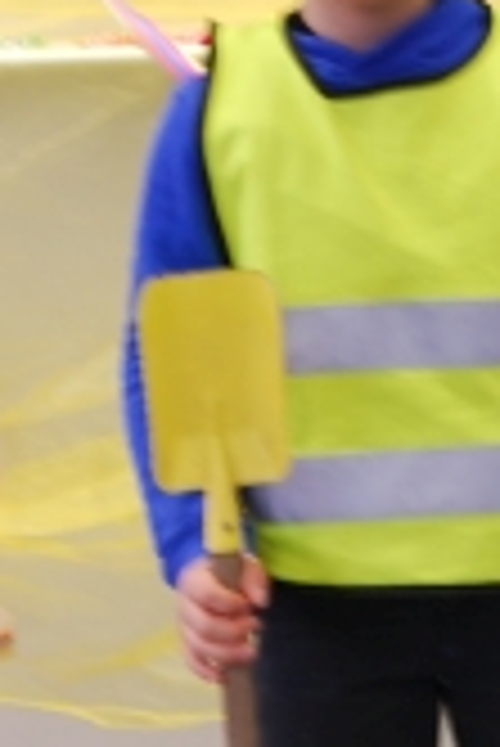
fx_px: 3887
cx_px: 493
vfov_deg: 11.0
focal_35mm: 187
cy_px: 410
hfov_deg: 7.3
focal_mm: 46
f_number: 5.3
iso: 400
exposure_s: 1/30
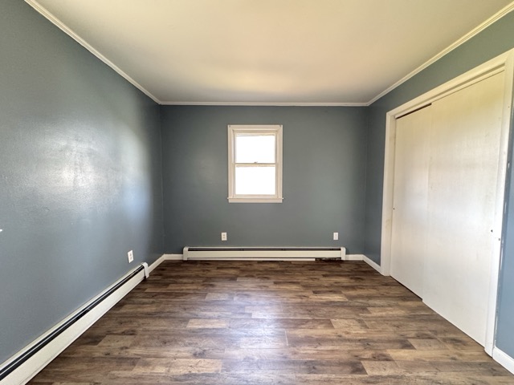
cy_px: 192
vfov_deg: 85.7
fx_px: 208
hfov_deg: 102.1
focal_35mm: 14
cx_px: 257
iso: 500
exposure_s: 1/60
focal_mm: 2.22
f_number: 2.2
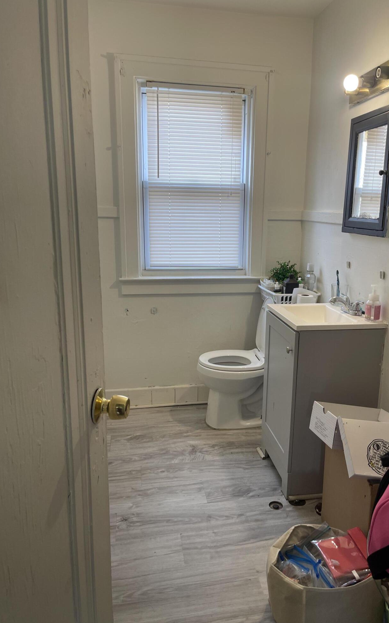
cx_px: 224
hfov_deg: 45.9
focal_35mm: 27
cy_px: 315
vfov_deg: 68.4
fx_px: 458
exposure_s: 1/60
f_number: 1.6
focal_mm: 5.1
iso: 80
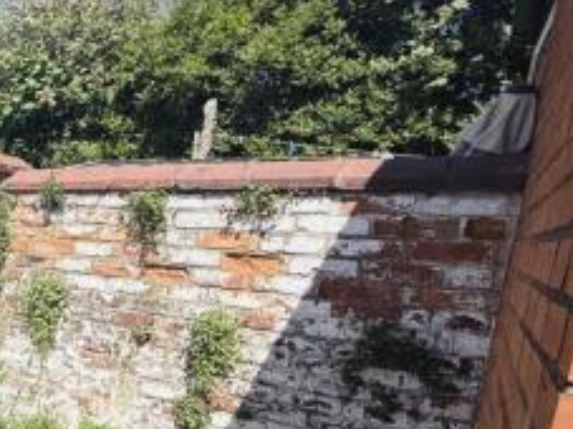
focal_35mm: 36
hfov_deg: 36.0
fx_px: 596
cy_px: 309
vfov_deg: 38.8
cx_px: -158
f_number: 2.2
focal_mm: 2.22
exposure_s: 1/2717
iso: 50
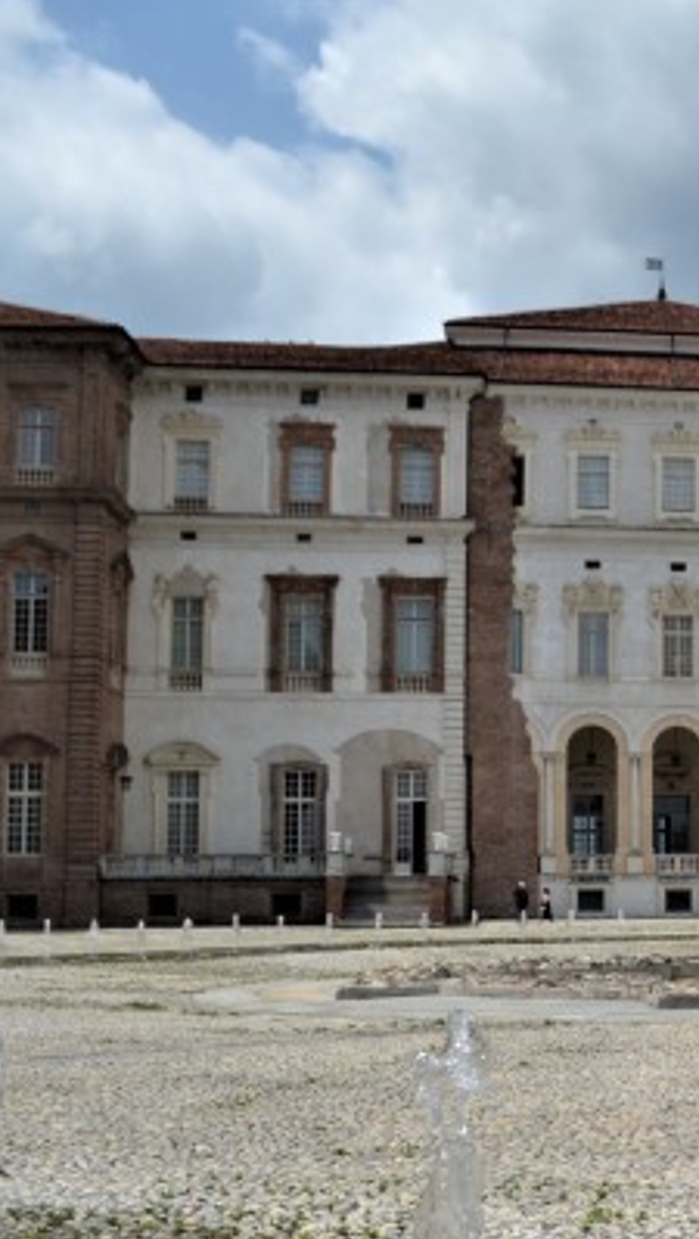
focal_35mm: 51
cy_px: 733
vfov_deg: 40.4
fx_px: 1677
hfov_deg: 21.1
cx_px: 944
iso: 100
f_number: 7.1
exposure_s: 1/200
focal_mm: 18
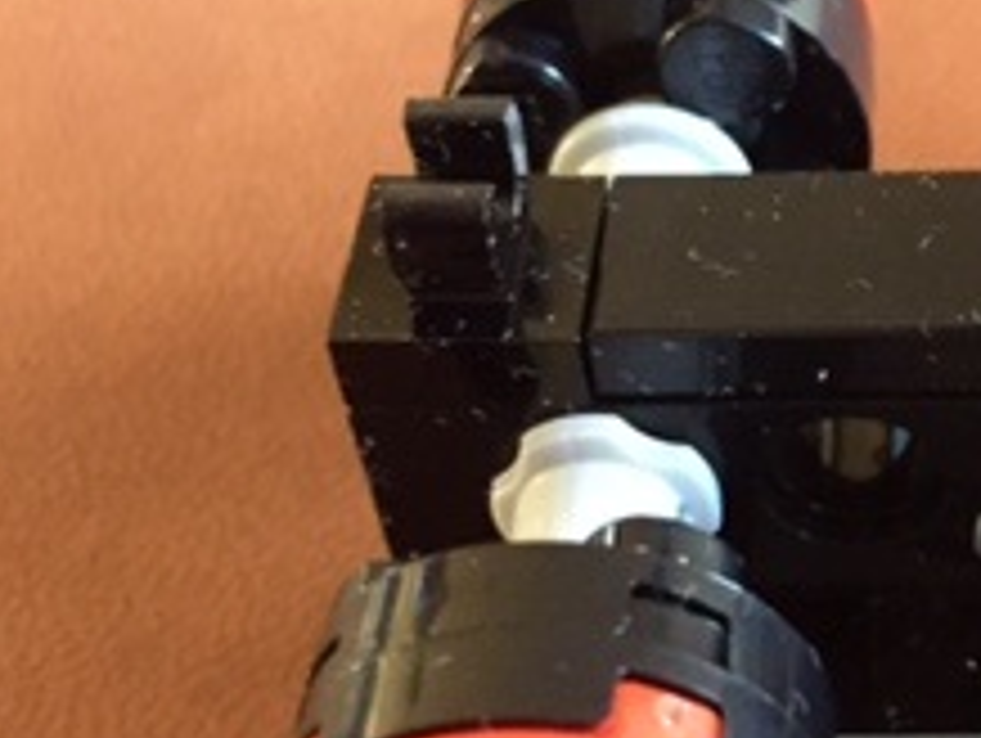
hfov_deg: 21.7
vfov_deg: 17.3
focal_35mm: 85
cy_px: 544
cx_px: 1094
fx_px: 2412
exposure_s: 1/15
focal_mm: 4.15
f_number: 2.2
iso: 400
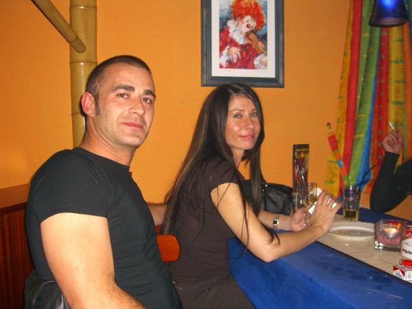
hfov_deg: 49.0
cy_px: 154
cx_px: 206
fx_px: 452
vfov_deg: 37.7
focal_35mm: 38
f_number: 2.8
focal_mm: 7.9
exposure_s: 1/60
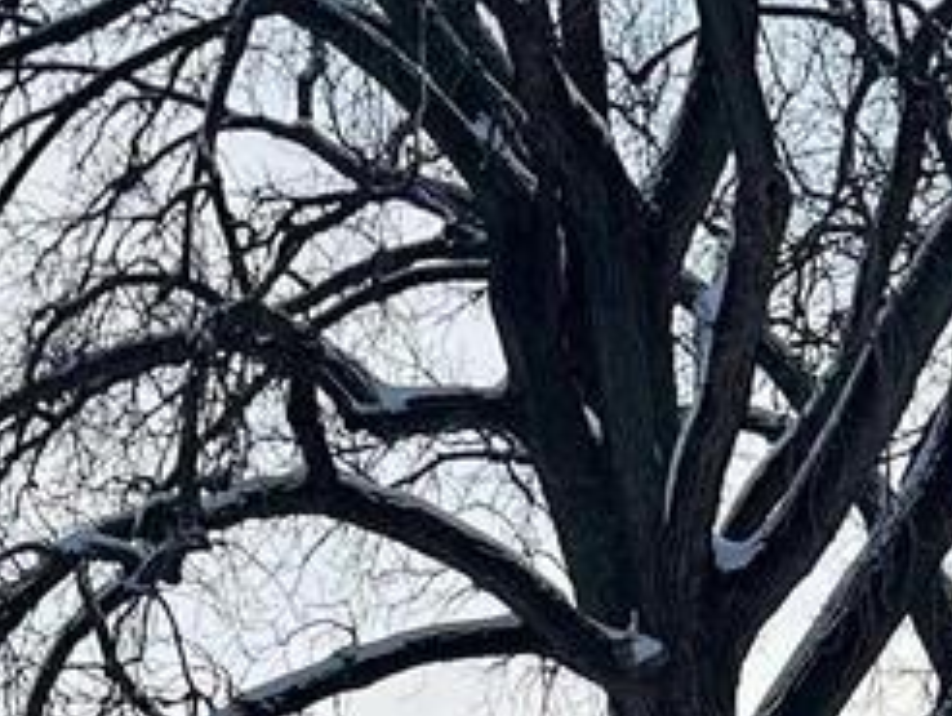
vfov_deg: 8.8
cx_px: 267
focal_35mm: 152
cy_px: 1734
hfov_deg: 12.9
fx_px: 4184
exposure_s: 1/3356
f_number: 1.5
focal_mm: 5.7
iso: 50
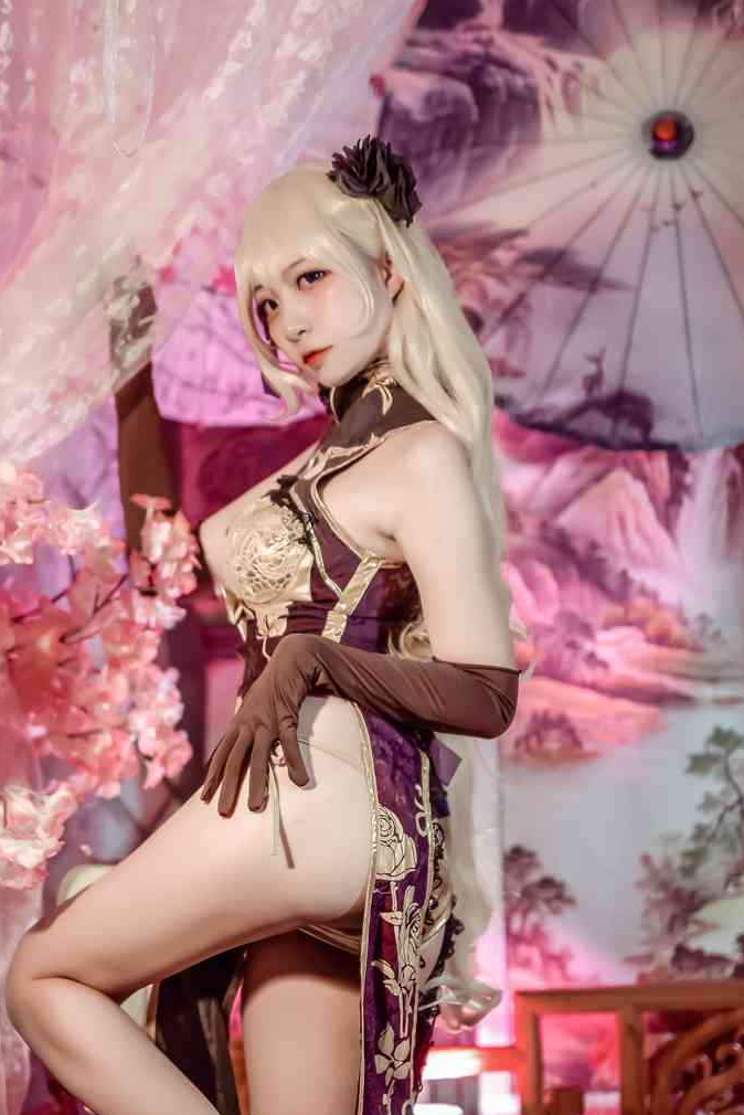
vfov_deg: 22.7
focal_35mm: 89
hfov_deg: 15.3
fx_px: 2757
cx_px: 200
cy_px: 762
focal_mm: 50
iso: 100
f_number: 1.4
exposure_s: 1/800
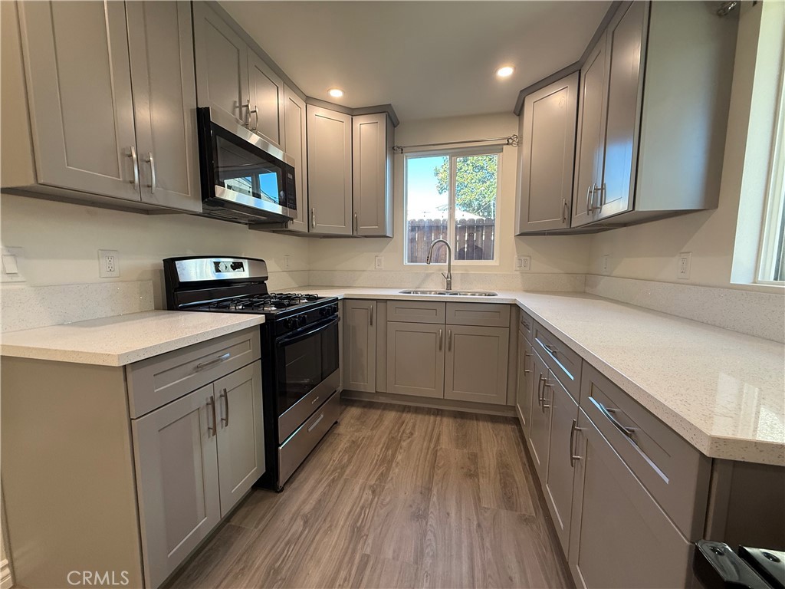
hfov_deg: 102.1
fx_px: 317
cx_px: 392
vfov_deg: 85.7
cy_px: 294
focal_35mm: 14
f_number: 2.2
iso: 200
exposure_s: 1/120
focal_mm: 2.22
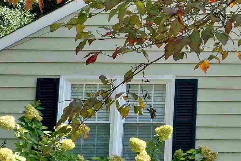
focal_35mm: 122
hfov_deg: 15.1
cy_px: 75
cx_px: 399
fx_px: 817
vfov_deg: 11.2
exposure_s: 1/320
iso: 100
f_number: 5
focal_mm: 10.26
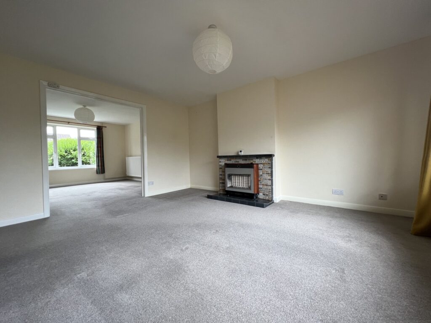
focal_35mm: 13
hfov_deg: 106.2
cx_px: 216
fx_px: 162
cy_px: 162
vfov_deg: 89.9
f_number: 1.8
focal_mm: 1.57
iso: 64
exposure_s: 1/99
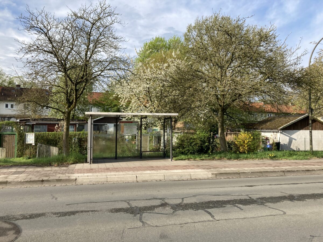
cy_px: 121
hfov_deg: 63.4
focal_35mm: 28
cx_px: 162
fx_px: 261
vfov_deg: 49.7
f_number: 1.8
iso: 20
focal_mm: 3.99
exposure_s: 1/1012
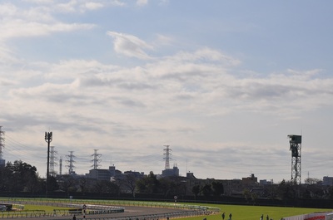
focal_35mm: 135
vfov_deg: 10.1
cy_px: 110
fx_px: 1246
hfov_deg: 15.2
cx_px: 166
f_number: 14
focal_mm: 90
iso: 320
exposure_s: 1/800
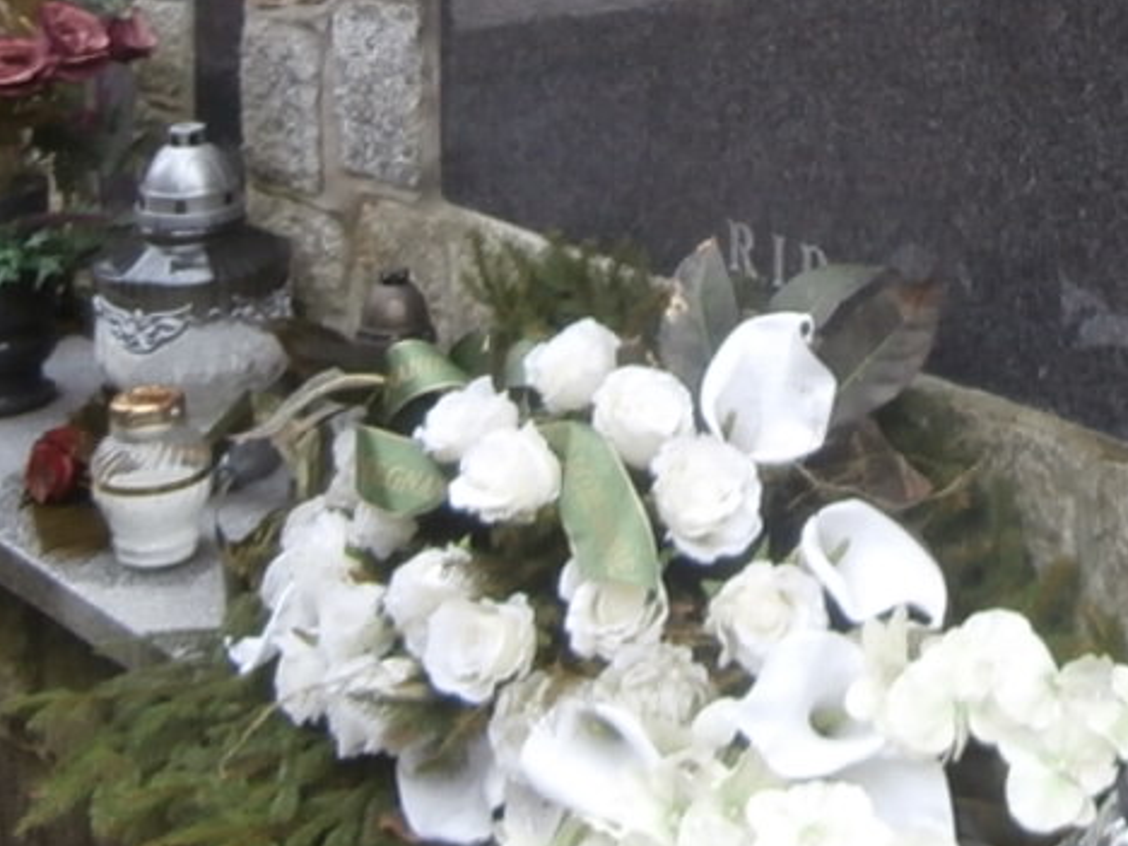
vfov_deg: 17.0
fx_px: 2672
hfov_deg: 23.2
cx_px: 1020
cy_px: -243
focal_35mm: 82
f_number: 3
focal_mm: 4.2
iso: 100
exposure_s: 1/60
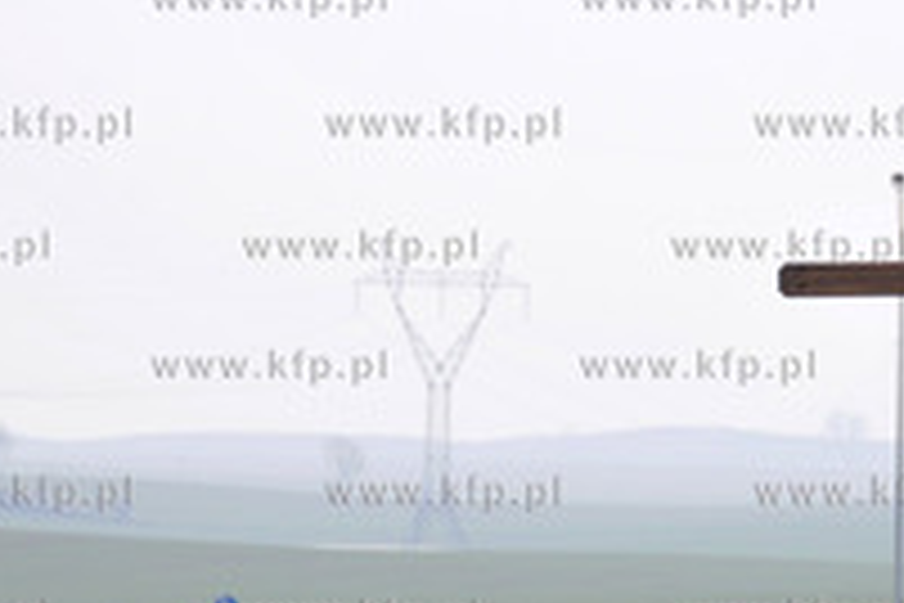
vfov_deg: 5.6
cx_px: 603
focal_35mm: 245
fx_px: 6152
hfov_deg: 8.4
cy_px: 549
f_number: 5.6
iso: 400
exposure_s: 1/800
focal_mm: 82
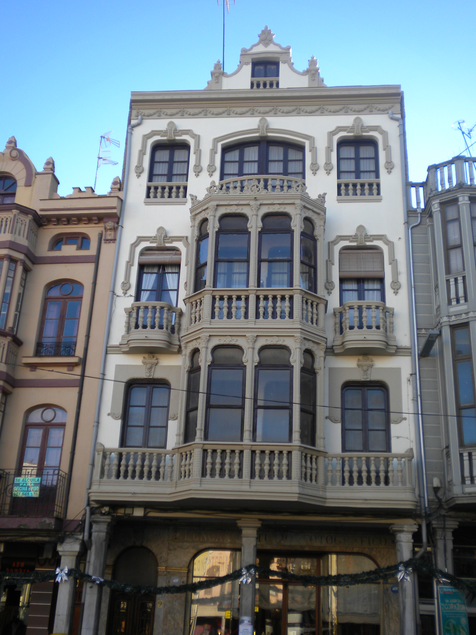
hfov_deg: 35.1
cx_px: 238
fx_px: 752
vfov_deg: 45.8
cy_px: 318
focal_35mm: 41
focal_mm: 7.4
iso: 80
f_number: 3.5
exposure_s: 1/210
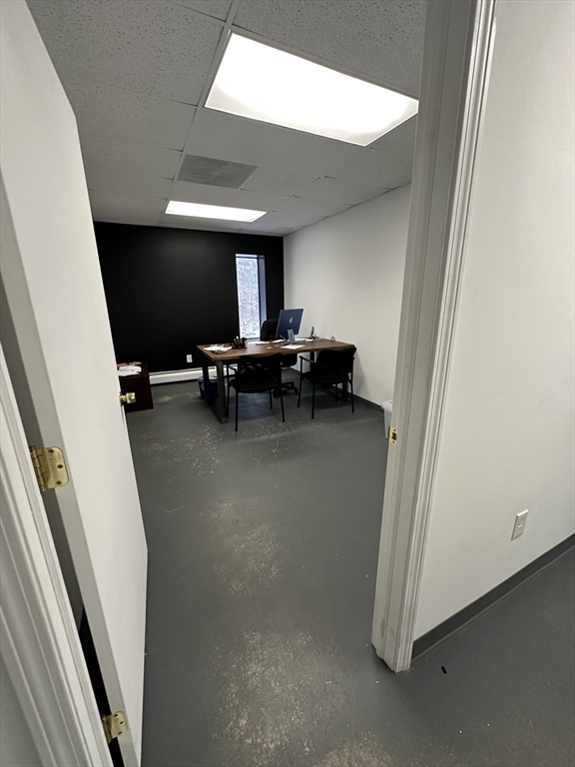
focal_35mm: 14
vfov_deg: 102.1
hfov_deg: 85.7
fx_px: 310
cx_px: 288
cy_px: 384
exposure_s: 1/60
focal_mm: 2.22
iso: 250
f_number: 2.2
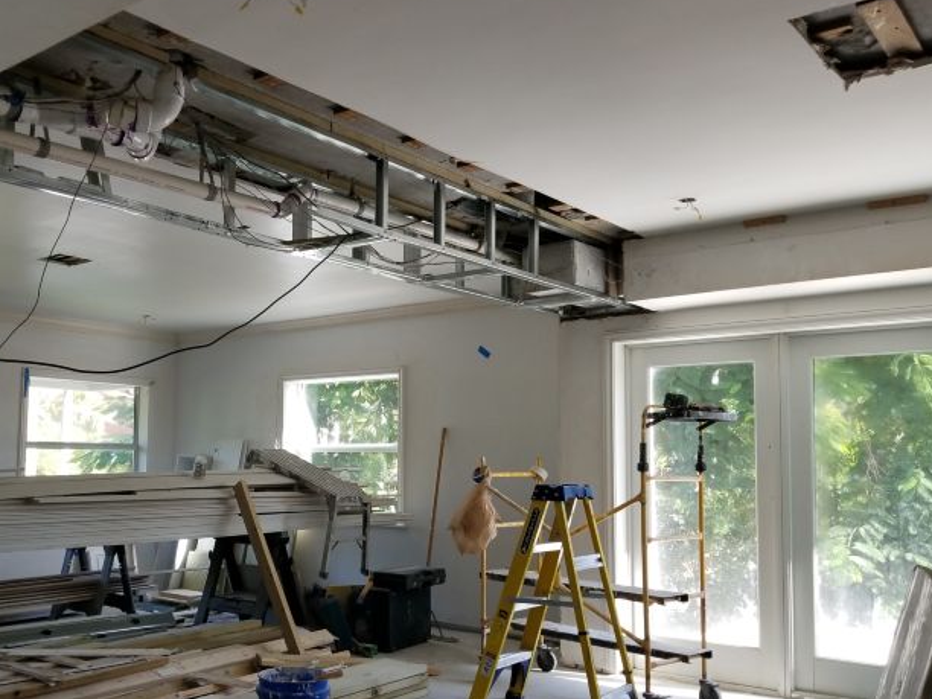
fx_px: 915
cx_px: 329
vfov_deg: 41.5
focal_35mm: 34
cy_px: 434
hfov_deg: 53.1
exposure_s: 1/126
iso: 50
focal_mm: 4.25
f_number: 1.7
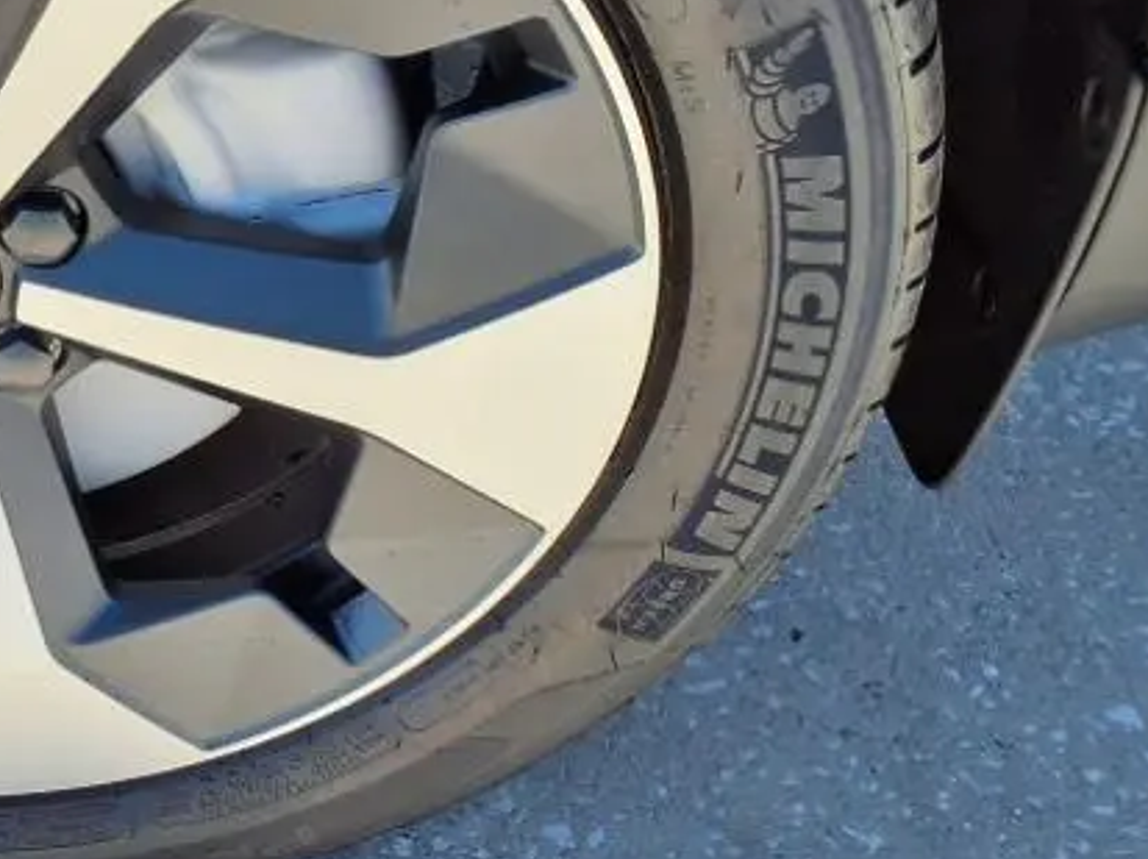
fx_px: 2220
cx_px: -89
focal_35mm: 67
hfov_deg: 26.8
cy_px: 133
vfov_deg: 21.5
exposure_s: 1/833
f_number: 1.9
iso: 40
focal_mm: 3.58
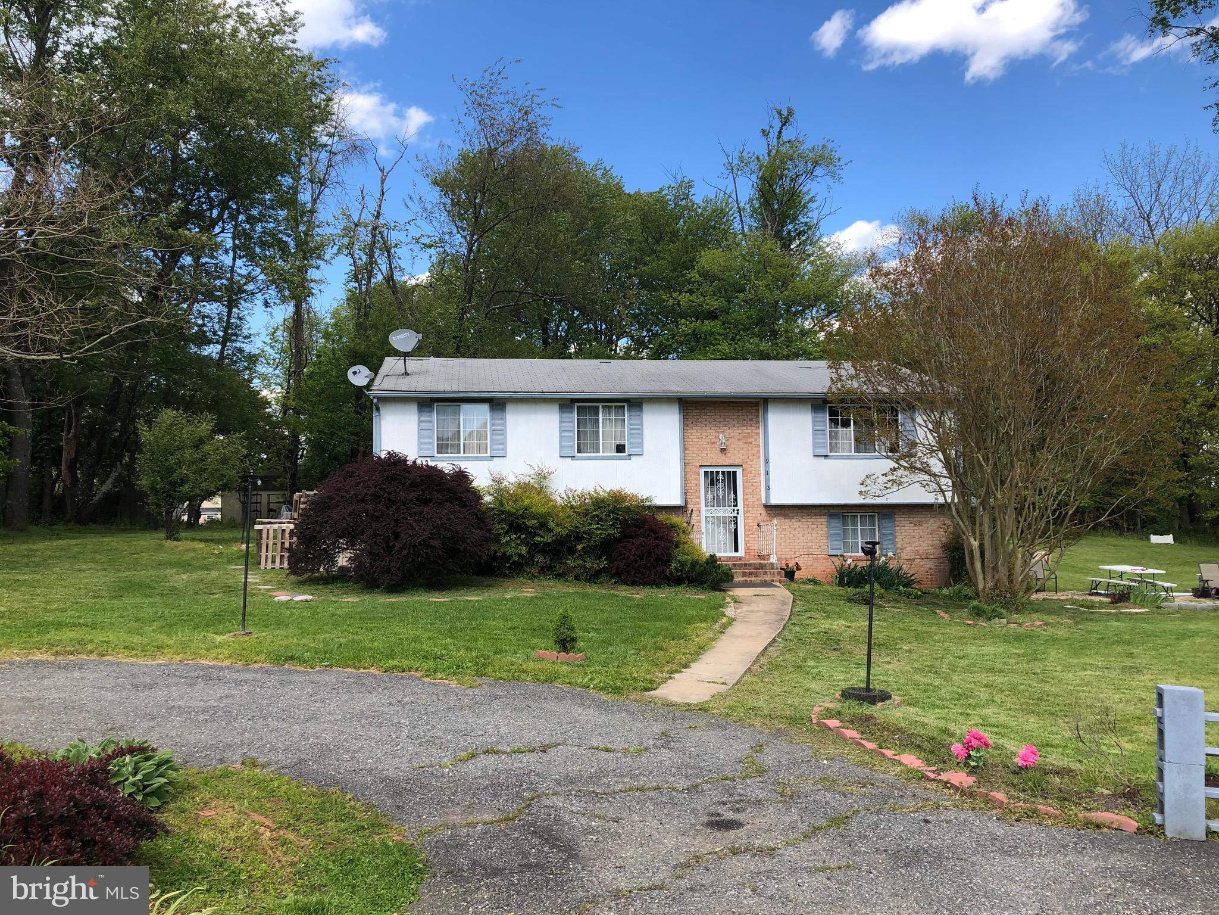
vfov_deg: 49.7
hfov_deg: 63.4
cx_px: 610
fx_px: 986
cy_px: 458
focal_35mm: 28
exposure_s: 1/813
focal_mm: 3.99
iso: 20
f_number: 1.8
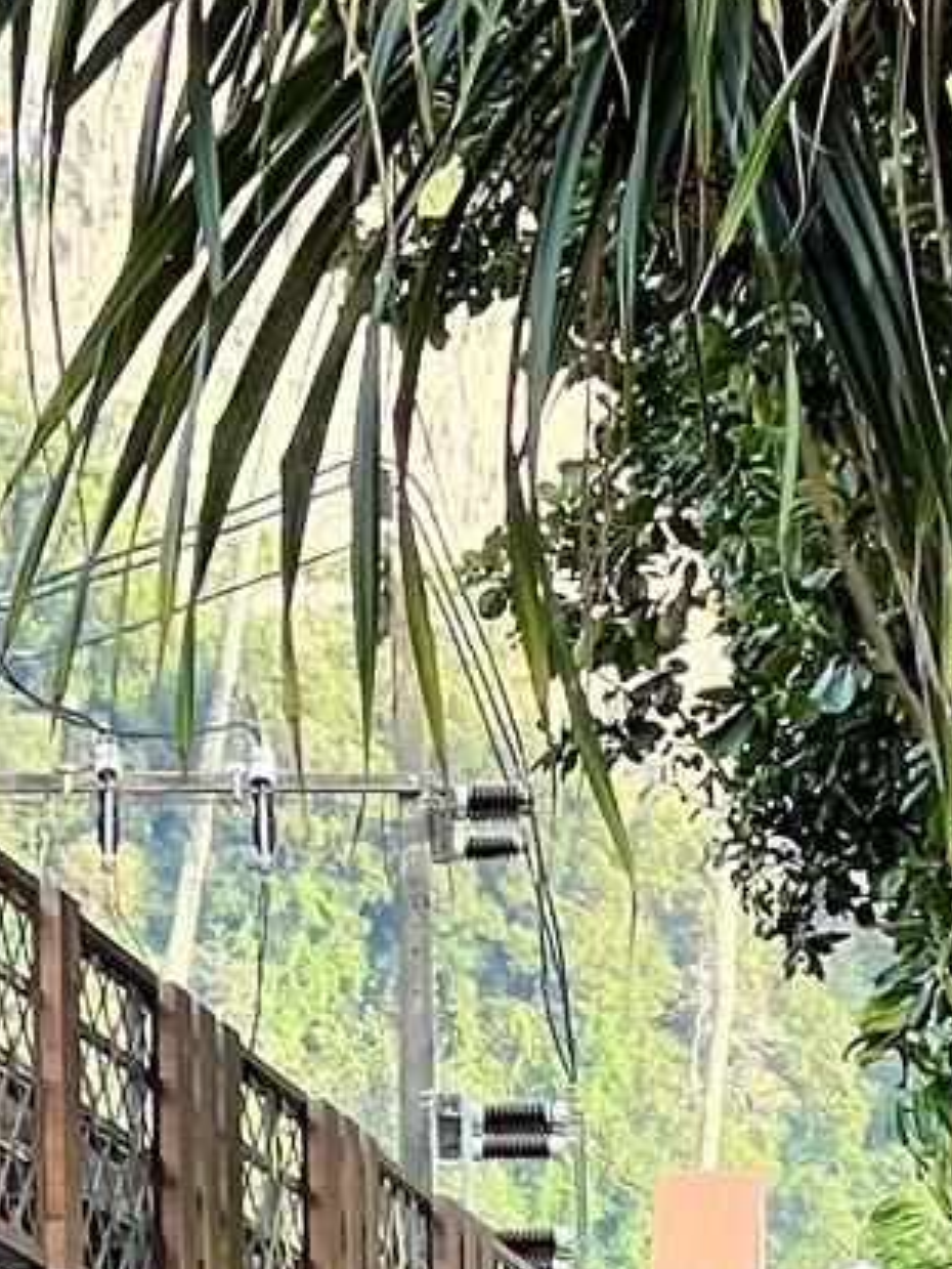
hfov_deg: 3.8
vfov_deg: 5.2
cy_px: 375
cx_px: -1115
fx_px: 14000
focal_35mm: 382
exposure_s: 1/99
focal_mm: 9
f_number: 2.8
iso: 32
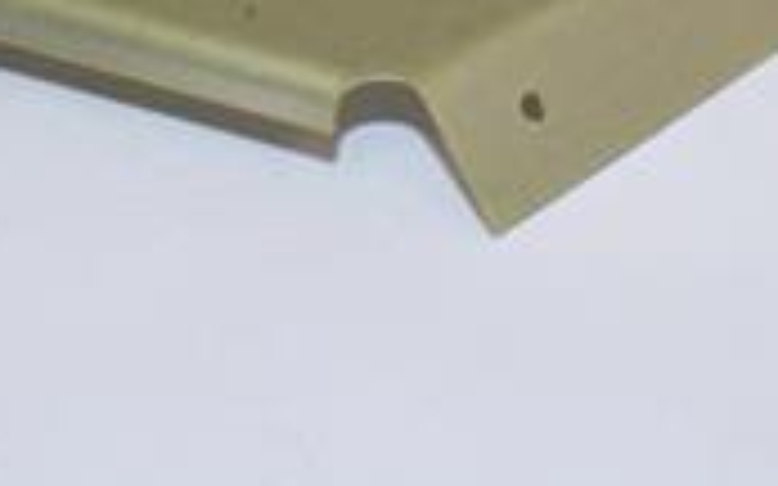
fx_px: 2459
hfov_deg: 17.9
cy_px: -133
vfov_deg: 11.0
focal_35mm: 116
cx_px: 540
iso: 125
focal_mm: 8.1
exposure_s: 1/30
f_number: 3.7
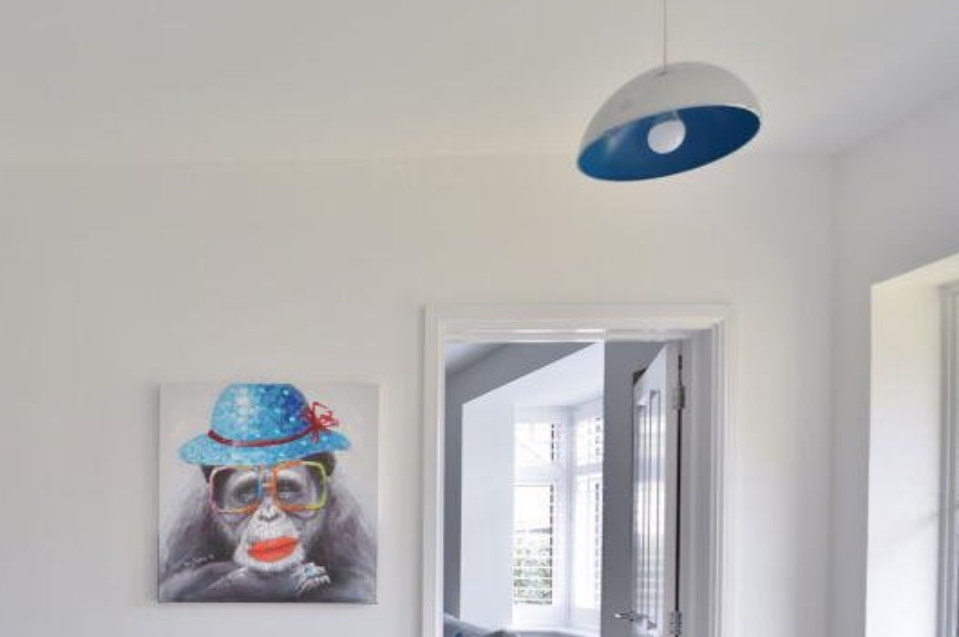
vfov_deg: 42.1
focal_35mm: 29
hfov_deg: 56.7
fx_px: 772
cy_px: 542
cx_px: 132
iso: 400
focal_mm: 10
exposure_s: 1/60
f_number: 4
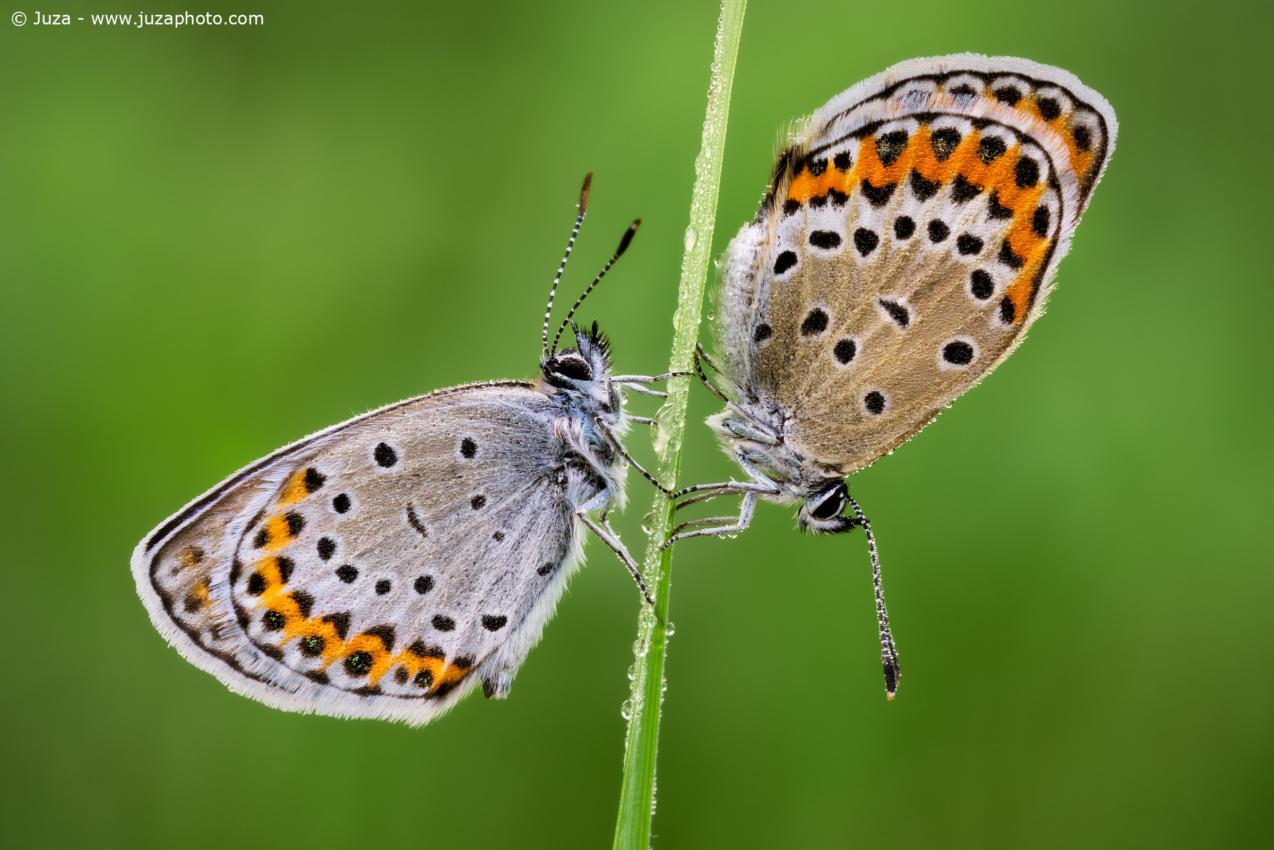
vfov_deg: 8.7
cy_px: 425
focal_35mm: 158
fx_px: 5574
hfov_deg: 13.0
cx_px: 637
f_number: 11
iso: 400
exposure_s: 1/13
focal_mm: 105
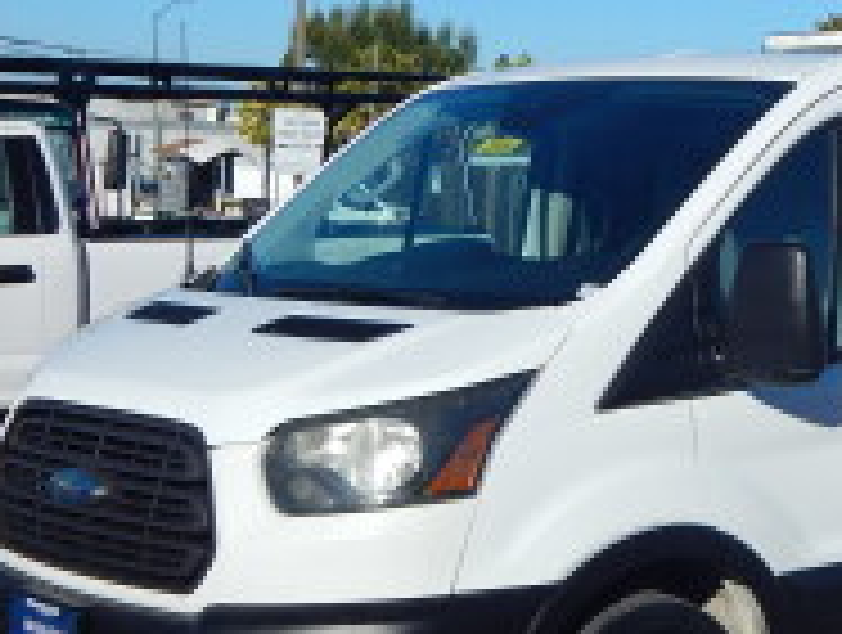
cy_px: 402
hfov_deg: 21.6
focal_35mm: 89
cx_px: 720
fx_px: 2169
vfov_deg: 16.6
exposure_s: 1/800
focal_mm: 7.7
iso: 125
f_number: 7.1
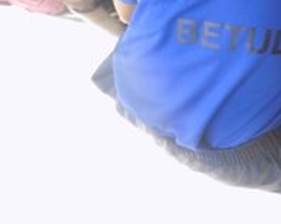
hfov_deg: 20.3
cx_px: 464
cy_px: -120
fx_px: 623
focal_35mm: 75
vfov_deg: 18.0
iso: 80
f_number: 3.1
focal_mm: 4
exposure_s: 1/125
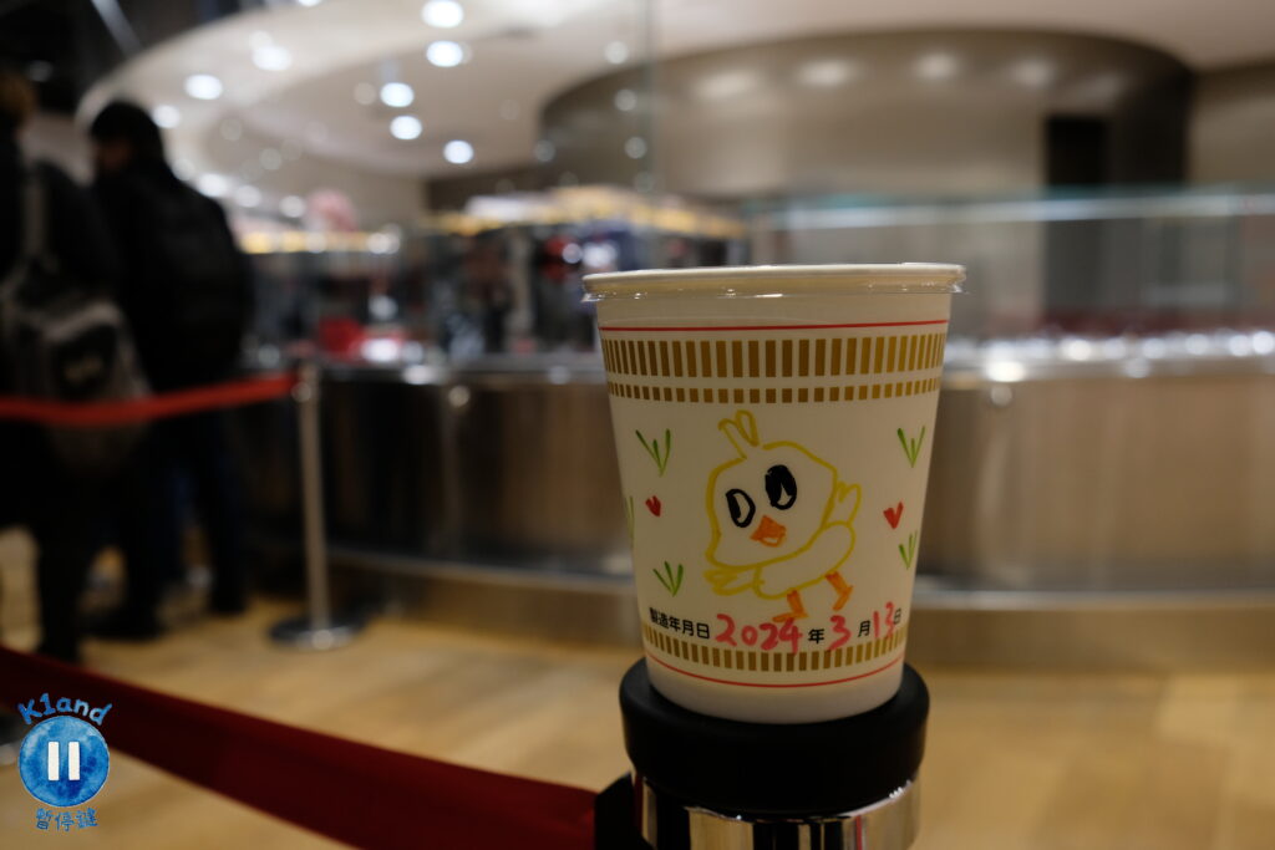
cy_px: 425
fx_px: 956
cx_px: 638
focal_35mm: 27
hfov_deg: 67.4
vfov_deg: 47.9
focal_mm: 18
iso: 800
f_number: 4
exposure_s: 1/80
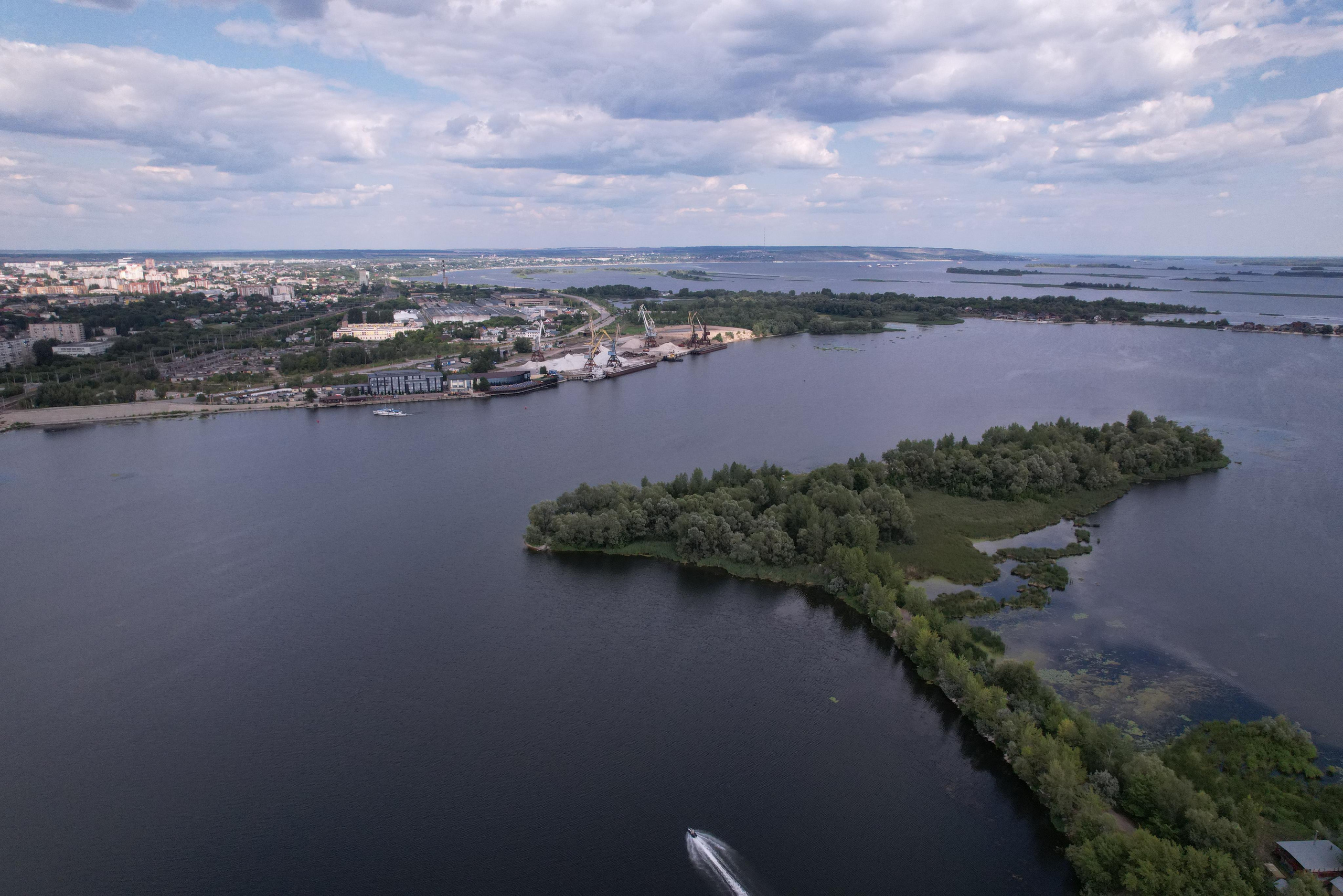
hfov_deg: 78.6
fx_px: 821
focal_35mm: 22
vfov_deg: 57.2
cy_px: 448
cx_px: 672
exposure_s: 1/200
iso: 400
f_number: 2.8
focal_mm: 8.38
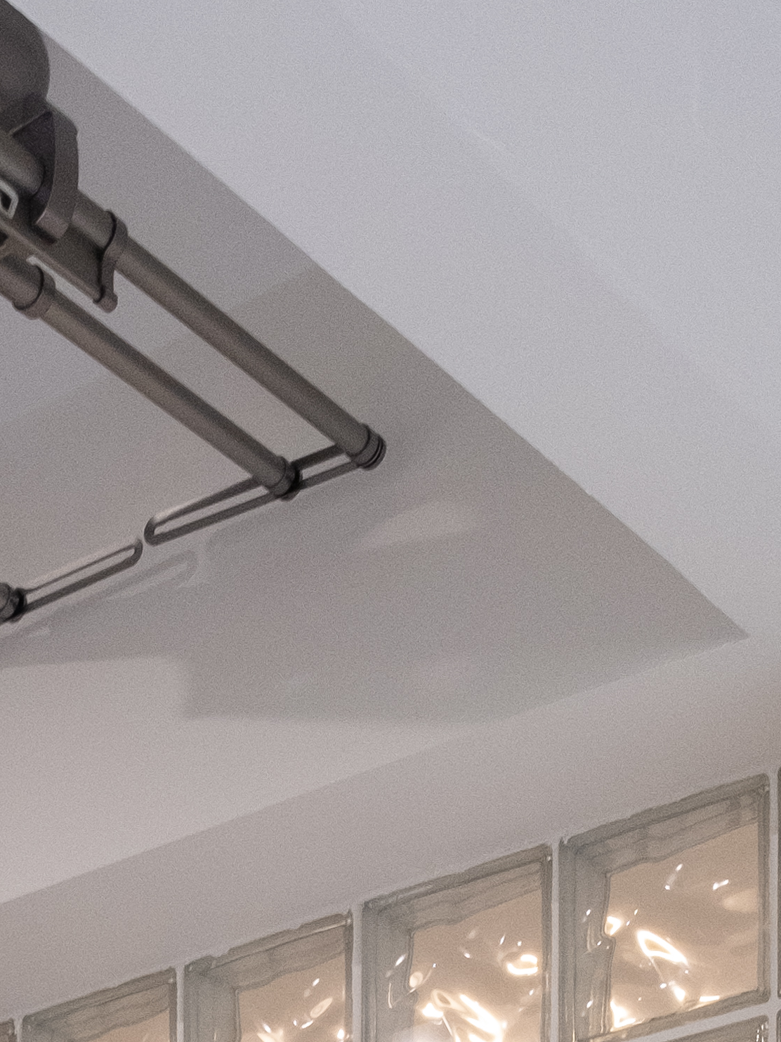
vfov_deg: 16.1
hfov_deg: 15.9
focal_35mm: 89
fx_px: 2678
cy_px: 2184
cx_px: -159
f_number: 5.6
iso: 1000
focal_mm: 14.8
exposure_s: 1/15
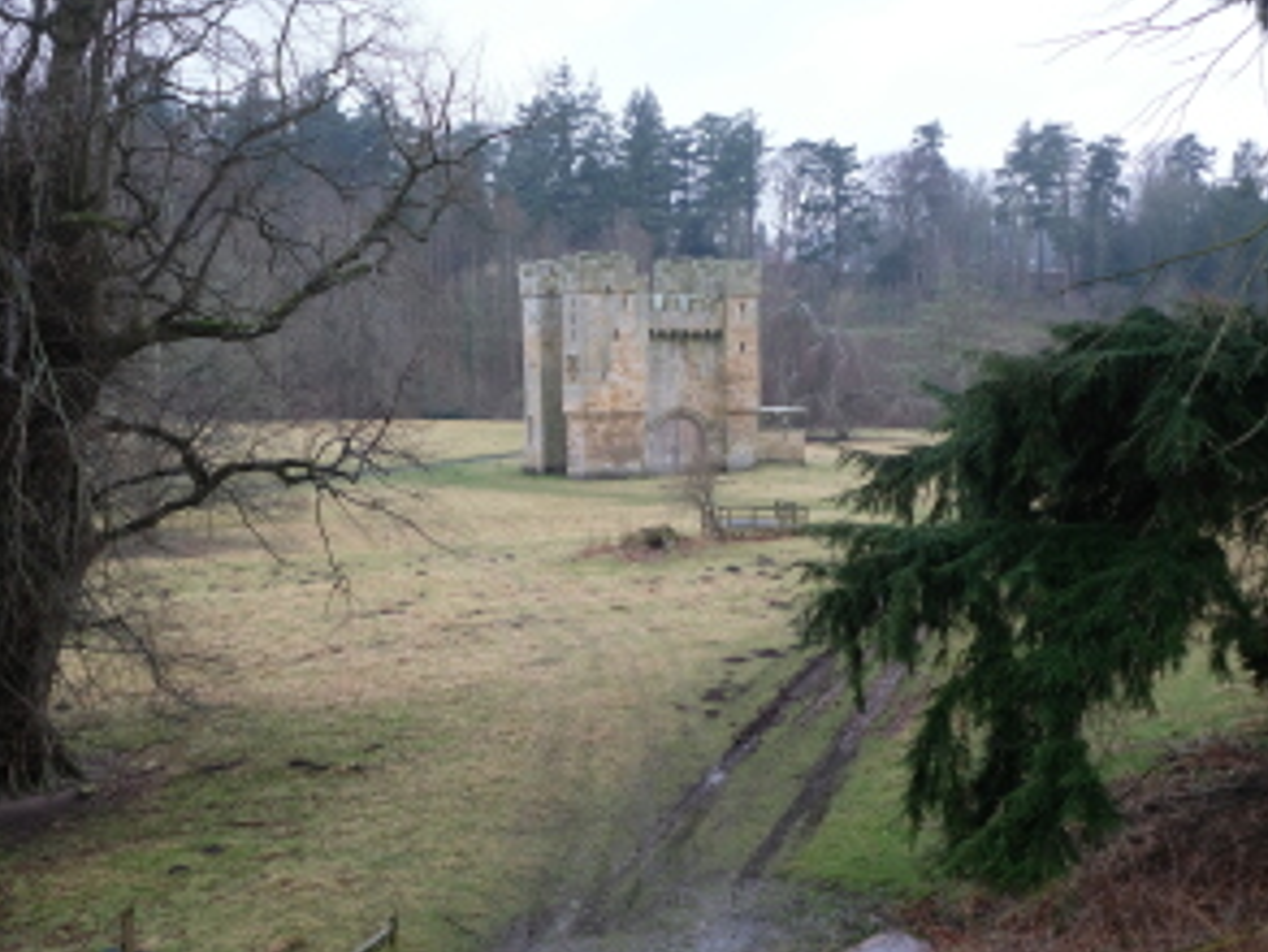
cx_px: 619
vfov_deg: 31.5
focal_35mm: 46
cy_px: 513
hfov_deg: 41.2
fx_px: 1686
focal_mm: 23
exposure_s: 1/160
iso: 200
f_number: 2.2
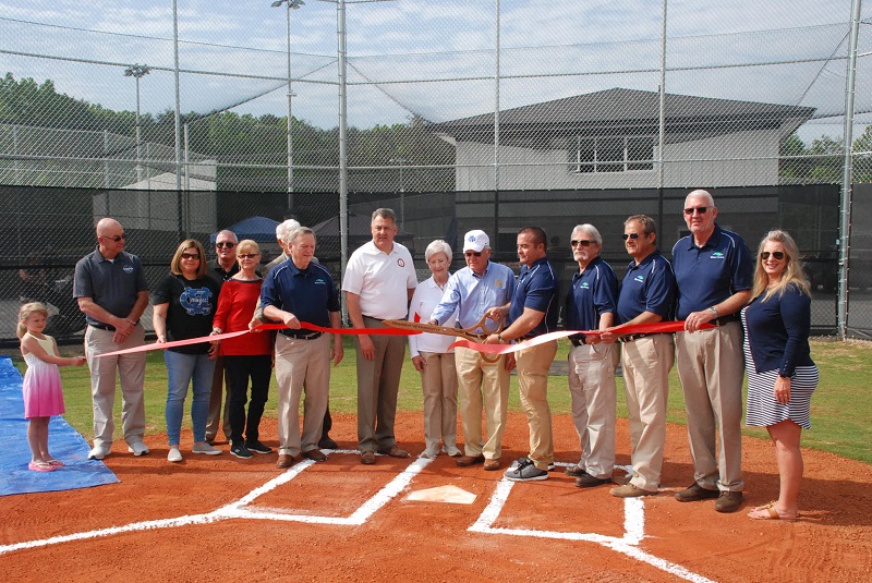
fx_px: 873
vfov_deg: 36.9
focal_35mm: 36
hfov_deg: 53.1
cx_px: 436
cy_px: 292
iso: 640
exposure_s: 1/640
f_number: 13
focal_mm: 24
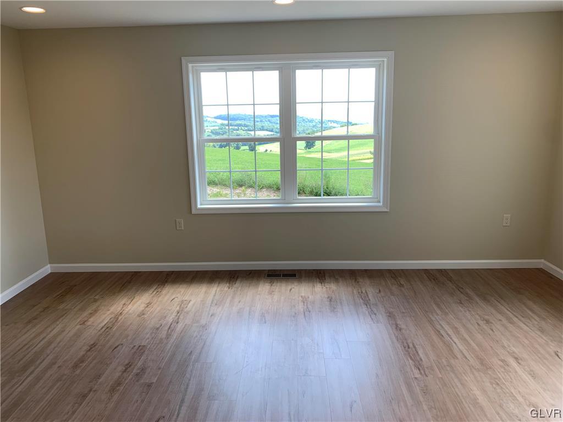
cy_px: 211
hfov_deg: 67.3
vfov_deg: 53.1
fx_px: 423
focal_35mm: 26
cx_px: 282
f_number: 1.8
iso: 25
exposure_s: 1/133
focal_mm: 4.25
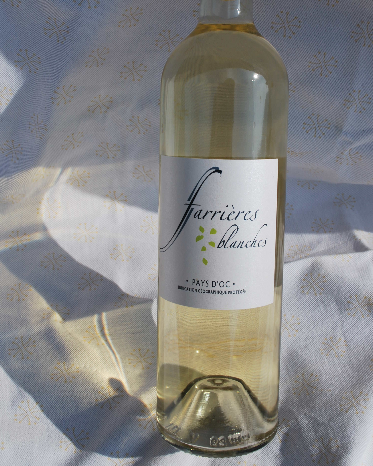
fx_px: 648
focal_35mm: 47
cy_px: 161
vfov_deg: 39.1
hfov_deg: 32.1
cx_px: 204
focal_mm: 24
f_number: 9
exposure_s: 1/320
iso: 100
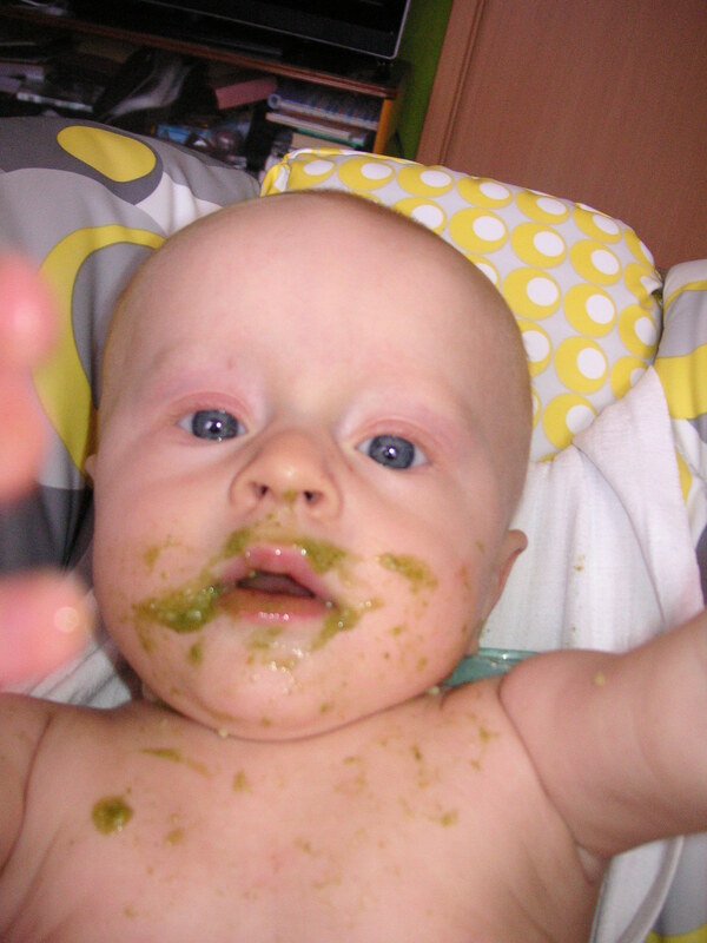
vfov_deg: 50.1
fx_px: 1008
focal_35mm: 37
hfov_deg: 38.7
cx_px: 354
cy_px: 472
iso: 160
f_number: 2.8
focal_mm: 6.1
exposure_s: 1/45
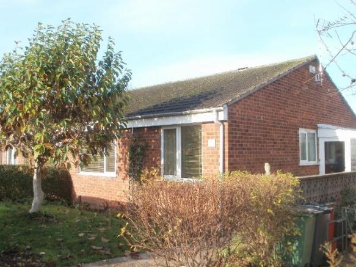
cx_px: 178
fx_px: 370
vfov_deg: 39.6
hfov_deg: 51.4
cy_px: 134
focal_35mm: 36
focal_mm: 6.3
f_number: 5.6
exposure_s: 1/125
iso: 100
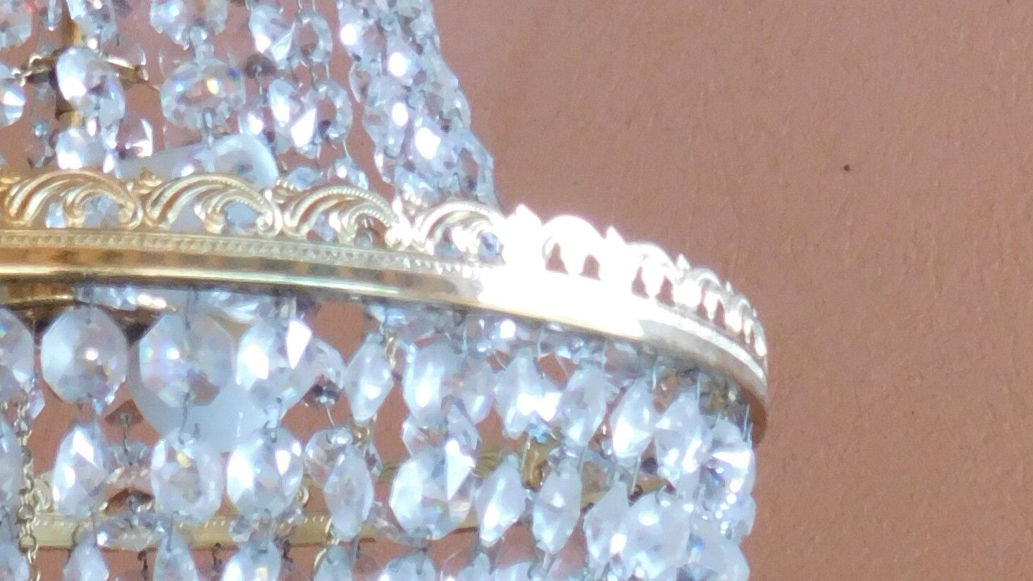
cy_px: -279
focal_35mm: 137
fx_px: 3752
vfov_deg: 8.7
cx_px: 91
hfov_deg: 15.5
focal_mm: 7.1
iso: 320
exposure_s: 1/30
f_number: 3.6
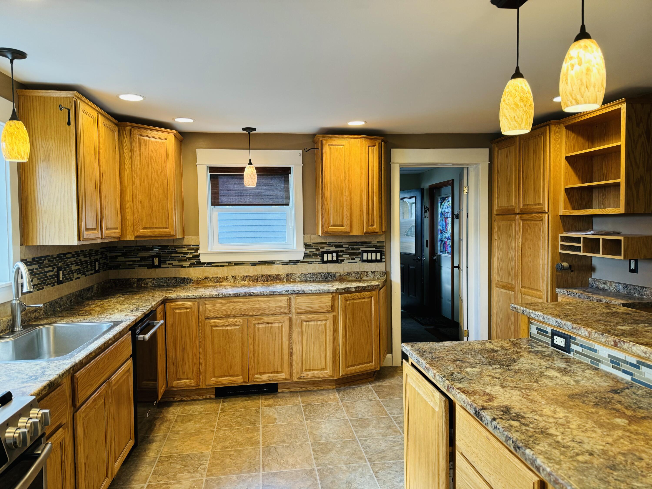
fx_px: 452
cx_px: 326
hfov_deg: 71.6
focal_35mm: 24
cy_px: 244
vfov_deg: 56.8
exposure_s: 1/60
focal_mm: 6.76
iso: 125
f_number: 1.78
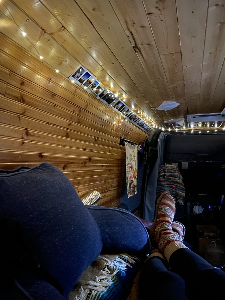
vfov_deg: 67.3
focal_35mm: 26
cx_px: 112
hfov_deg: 53.1
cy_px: 150
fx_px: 225
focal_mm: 4.25
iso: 640
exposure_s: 1/4
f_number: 1.8
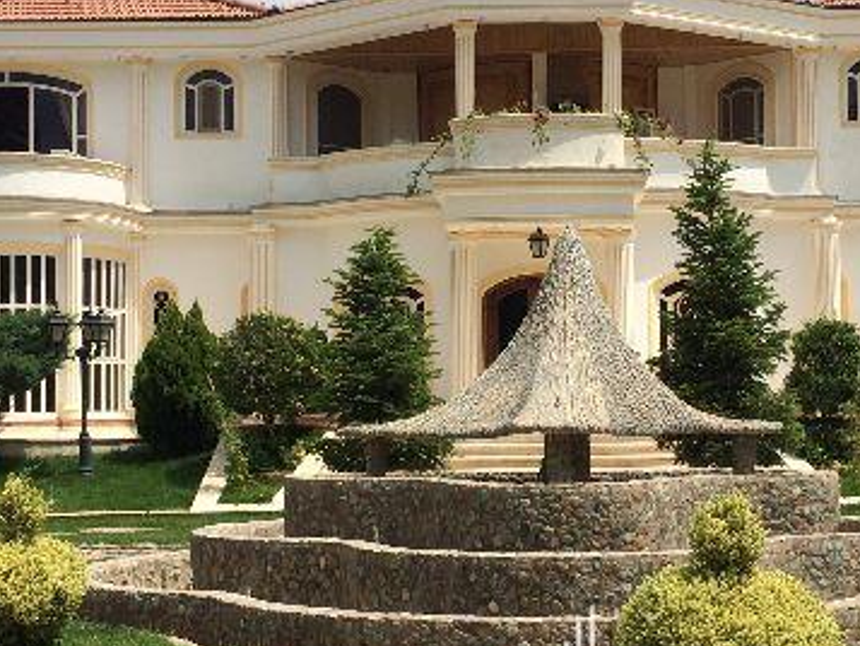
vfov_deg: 22.6
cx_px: 525
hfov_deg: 29.7
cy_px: 325
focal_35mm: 65
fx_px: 1615
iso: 32
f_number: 2.2
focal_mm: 4.15
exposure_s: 1/3731
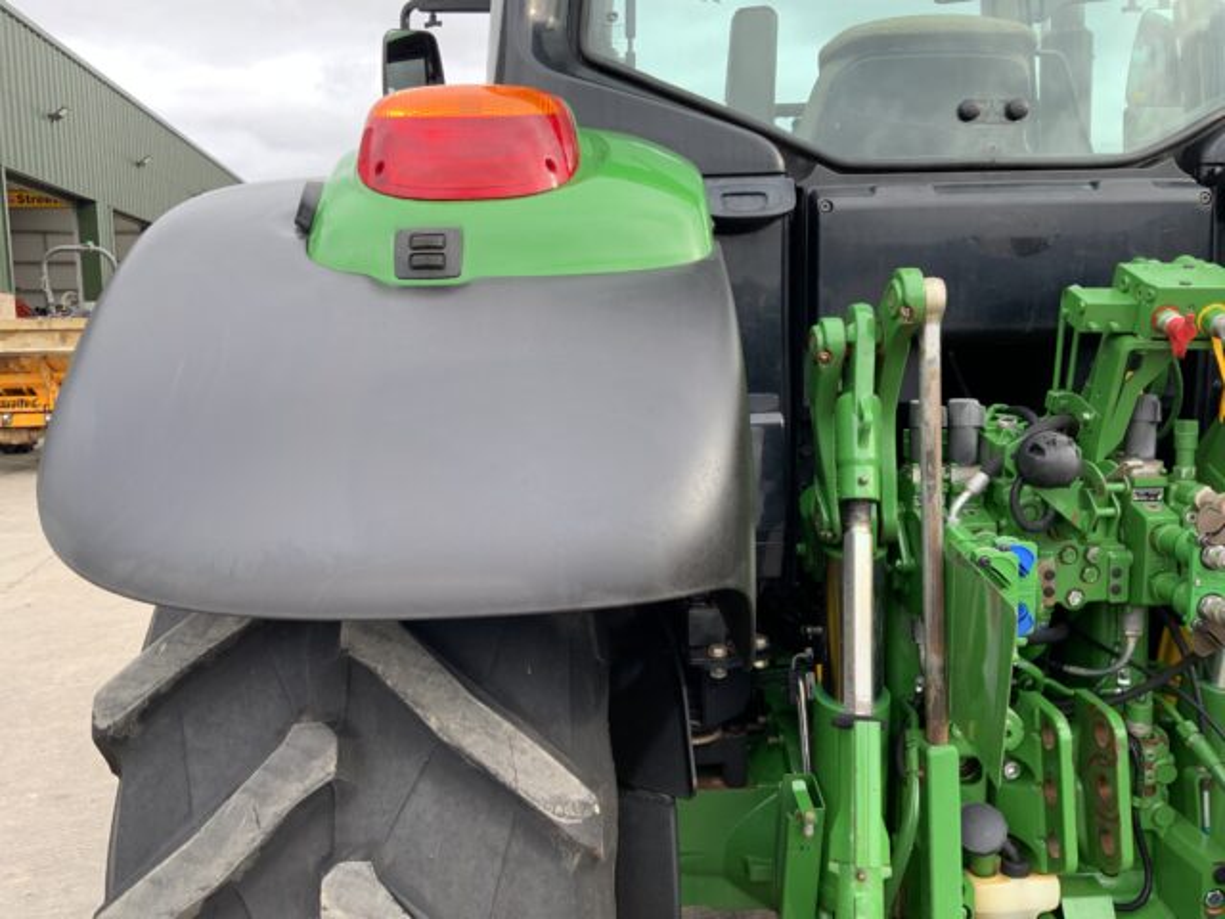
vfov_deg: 48.2
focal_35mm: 29
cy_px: 460
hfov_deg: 61.7
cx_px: 612
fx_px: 1026
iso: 20
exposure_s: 1/122
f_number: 1.8
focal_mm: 3
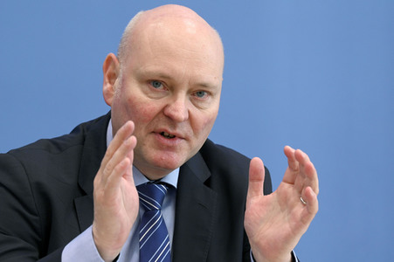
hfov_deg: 14.7
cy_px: 131
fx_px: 1531
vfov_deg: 9.8
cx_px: 197
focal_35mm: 140
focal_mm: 140
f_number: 6.3
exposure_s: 1/500
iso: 3200
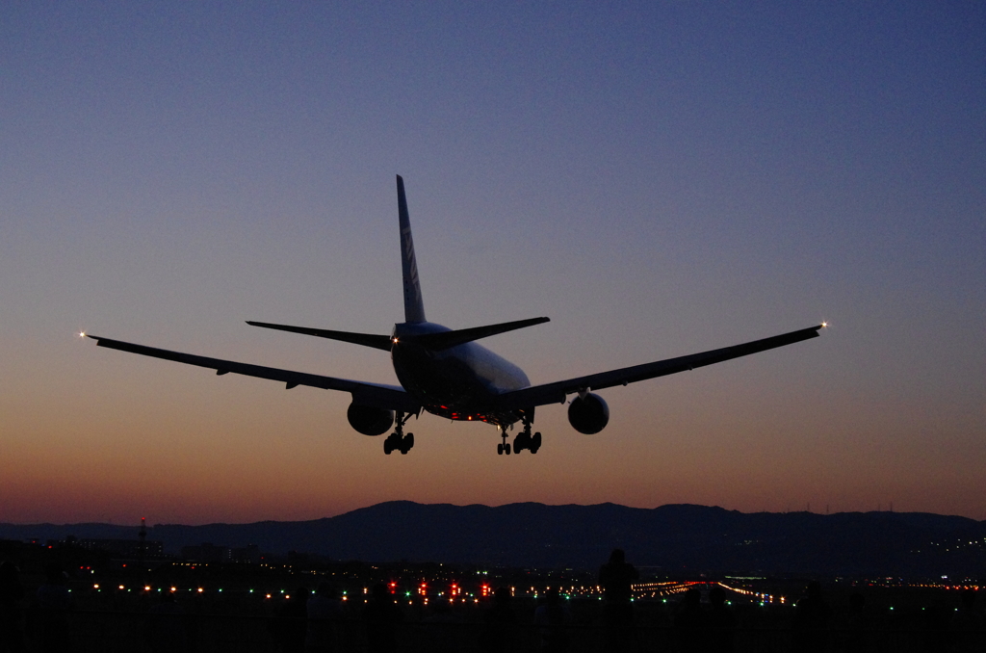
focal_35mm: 75
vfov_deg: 18.1
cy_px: 326
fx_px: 2050
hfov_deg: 27.0
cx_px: 493
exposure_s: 1/320
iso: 4000
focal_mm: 50
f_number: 7.1
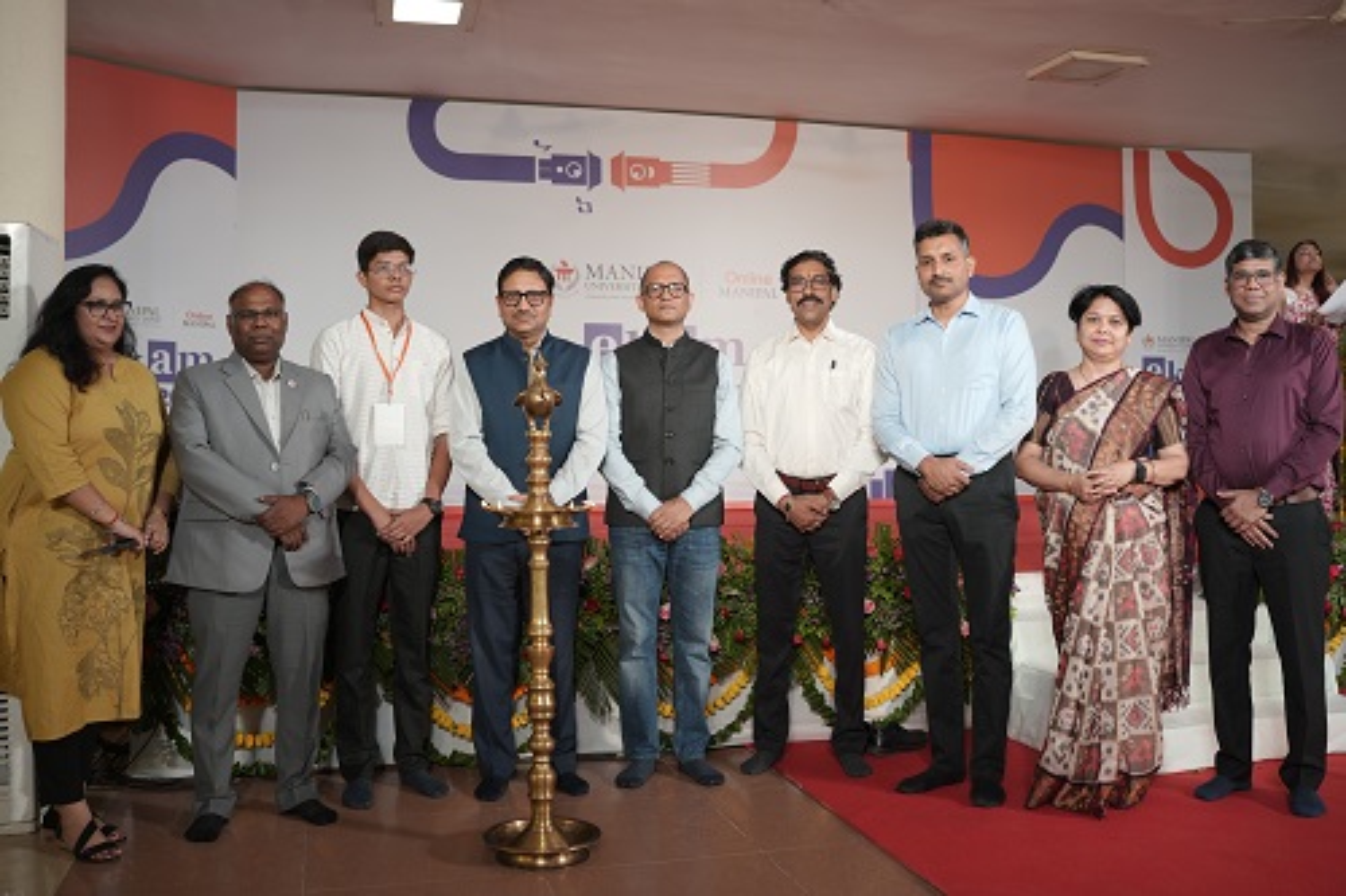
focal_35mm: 35
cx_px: 673
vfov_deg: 37.8
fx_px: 1308
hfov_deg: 54.5
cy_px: 448
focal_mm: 35
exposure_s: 1/125
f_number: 3.5
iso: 250
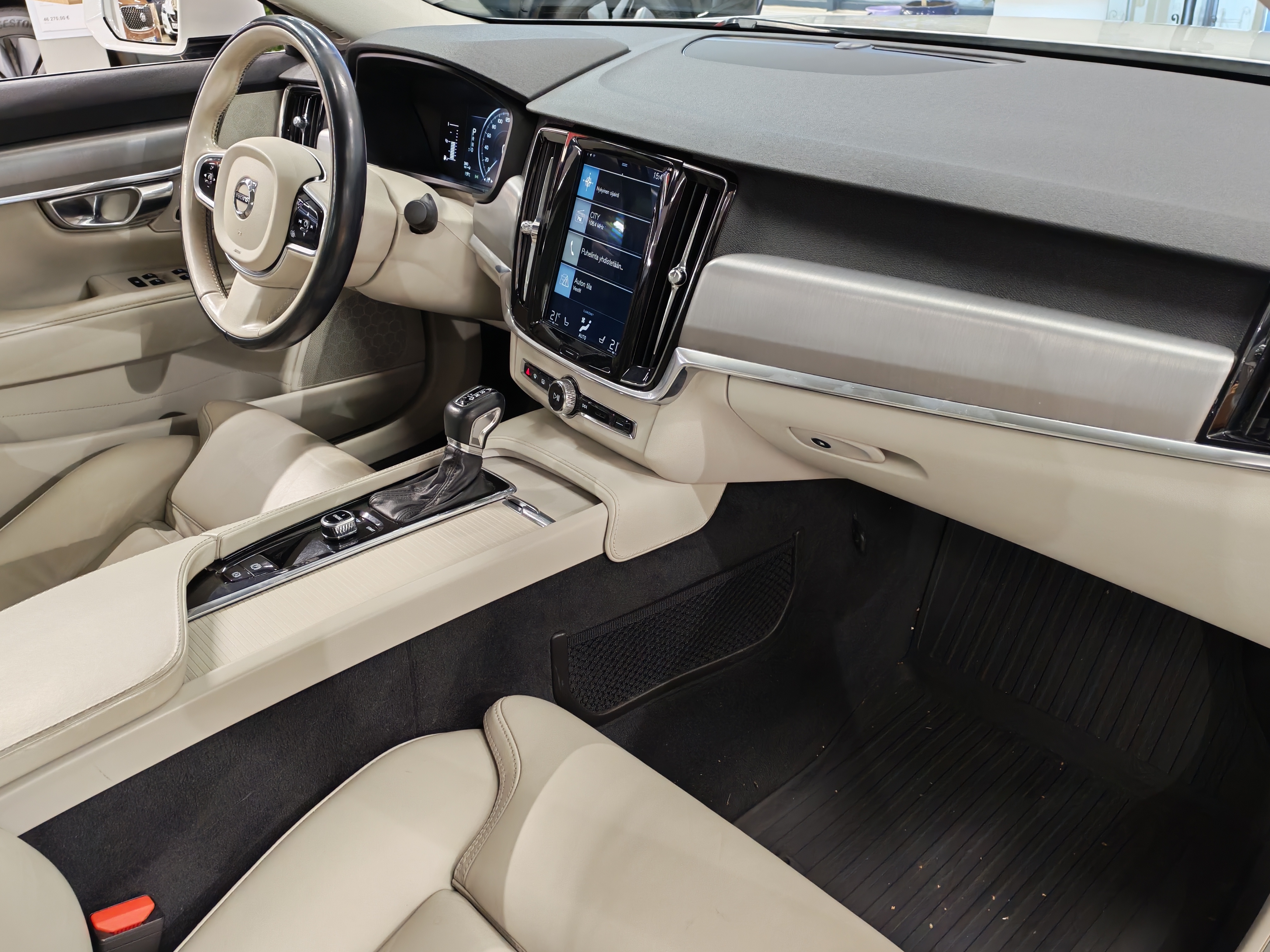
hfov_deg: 58.4
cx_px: 635
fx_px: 1137
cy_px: 476
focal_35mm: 31
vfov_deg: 45.4
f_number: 1.9
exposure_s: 1/50
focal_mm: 6.12
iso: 1206
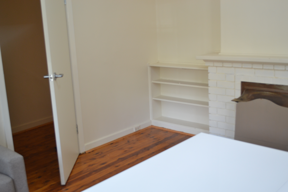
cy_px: 96
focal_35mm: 42
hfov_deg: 46.4
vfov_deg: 31.9
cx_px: 144
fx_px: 336
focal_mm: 28
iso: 400
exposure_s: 1/30
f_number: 4.5
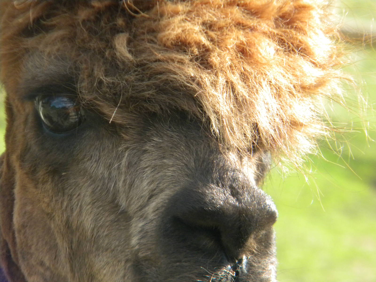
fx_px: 3020
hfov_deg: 7.1
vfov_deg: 5.3
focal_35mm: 278
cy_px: 141
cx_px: 188
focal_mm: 50.4
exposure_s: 1/466
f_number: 5.4
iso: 400
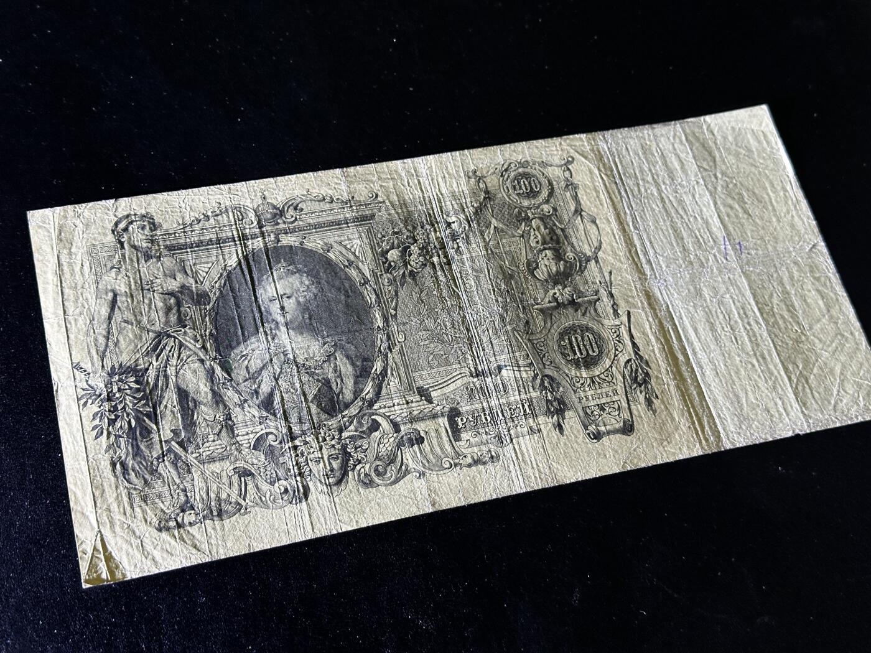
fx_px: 1208
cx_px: 436
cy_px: 326
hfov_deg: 39.7
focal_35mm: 48
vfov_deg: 30.3
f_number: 1.78
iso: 200
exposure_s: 1/33
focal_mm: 6.86
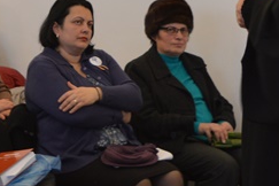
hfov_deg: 14.6
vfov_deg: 9.7
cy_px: -46
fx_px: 1077
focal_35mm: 139
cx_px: 10
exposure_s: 1/15
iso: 400
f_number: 3.8
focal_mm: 22
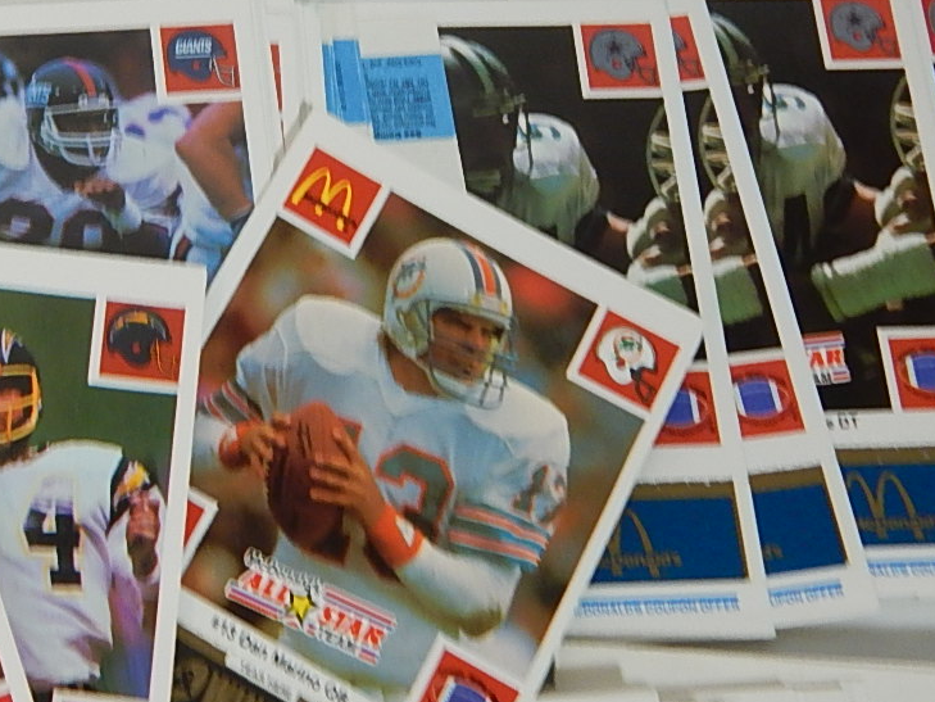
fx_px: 1837
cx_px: 6
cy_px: 208
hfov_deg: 27.0
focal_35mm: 68
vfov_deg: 21.5
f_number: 3.2
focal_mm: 5.6
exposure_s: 1/30
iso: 180
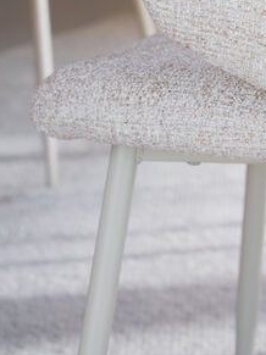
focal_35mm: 172
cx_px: 364
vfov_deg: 11.3
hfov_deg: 8.5
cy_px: -65
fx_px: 1764
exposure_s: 1/125
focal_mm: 52
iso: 320
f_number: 4
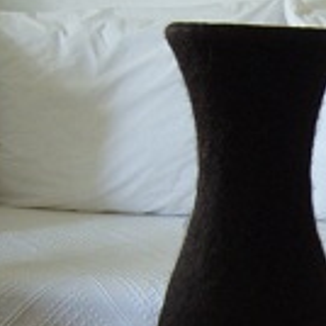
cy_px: 263
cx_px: 348
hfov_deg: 18.6
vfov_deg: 19.1
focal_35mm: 90
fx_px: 959
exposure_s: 1/25
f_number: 2.8
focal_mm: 7.3
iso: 200
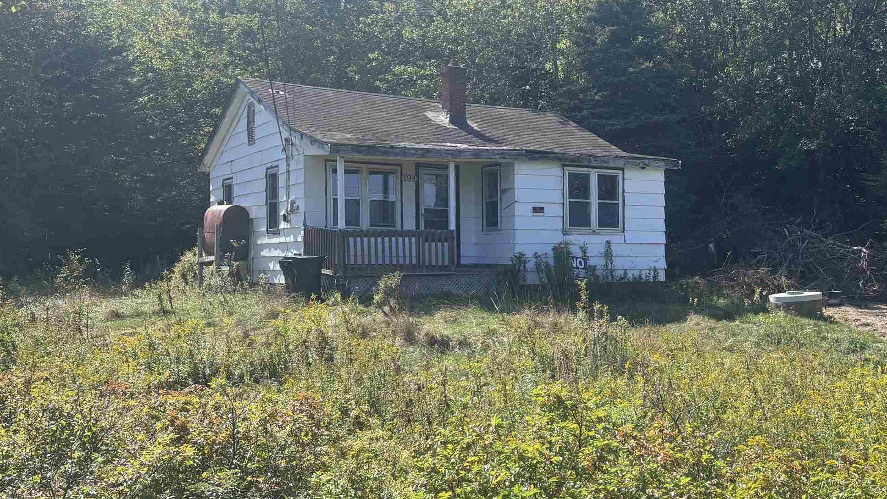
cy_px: 283
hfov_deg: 44.0
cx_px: 665
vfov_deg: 26.5
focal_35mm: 45
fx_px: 1058
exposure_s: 1/1567
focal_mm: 5.96
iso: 50
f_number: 1.6
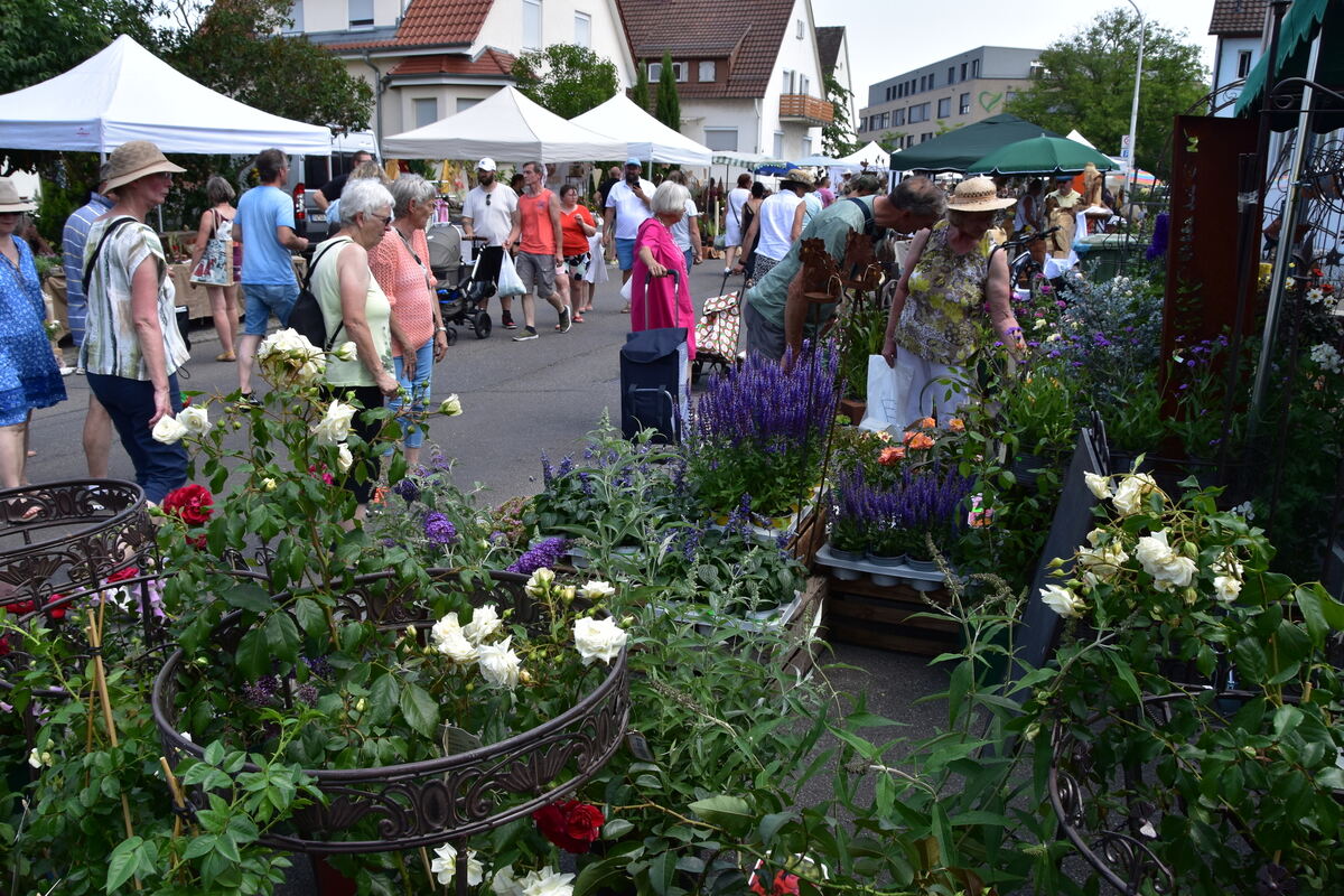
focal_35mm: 27
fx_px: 1008
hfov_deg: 67.4
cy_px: 448
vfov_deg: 47.9
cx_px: 672
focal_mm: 18
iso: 320
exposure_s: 1/250
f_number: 8
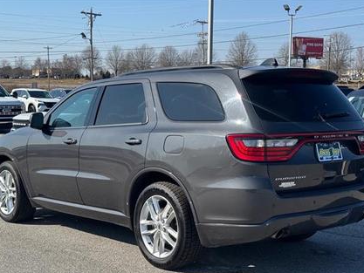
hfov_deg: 33.2
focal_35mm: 58
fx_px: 610
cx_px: 190
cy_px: 161
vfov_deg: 25.2
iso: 64
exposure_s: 1/3425
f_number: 1.78
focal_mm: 6.76
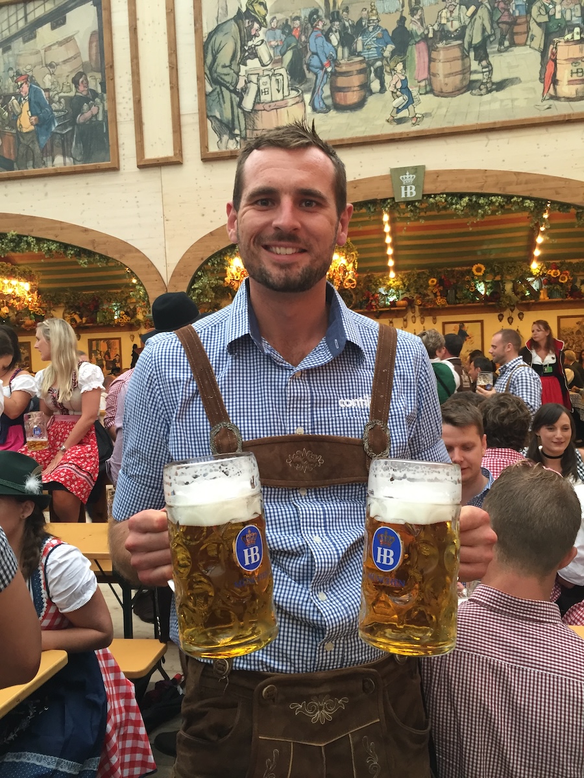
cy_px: 389
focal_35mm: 29
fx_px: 652
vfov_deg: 61.7
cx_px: 292
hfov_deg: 48.2
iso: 125
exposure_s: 1/33
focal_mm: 4.15
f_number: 2.2
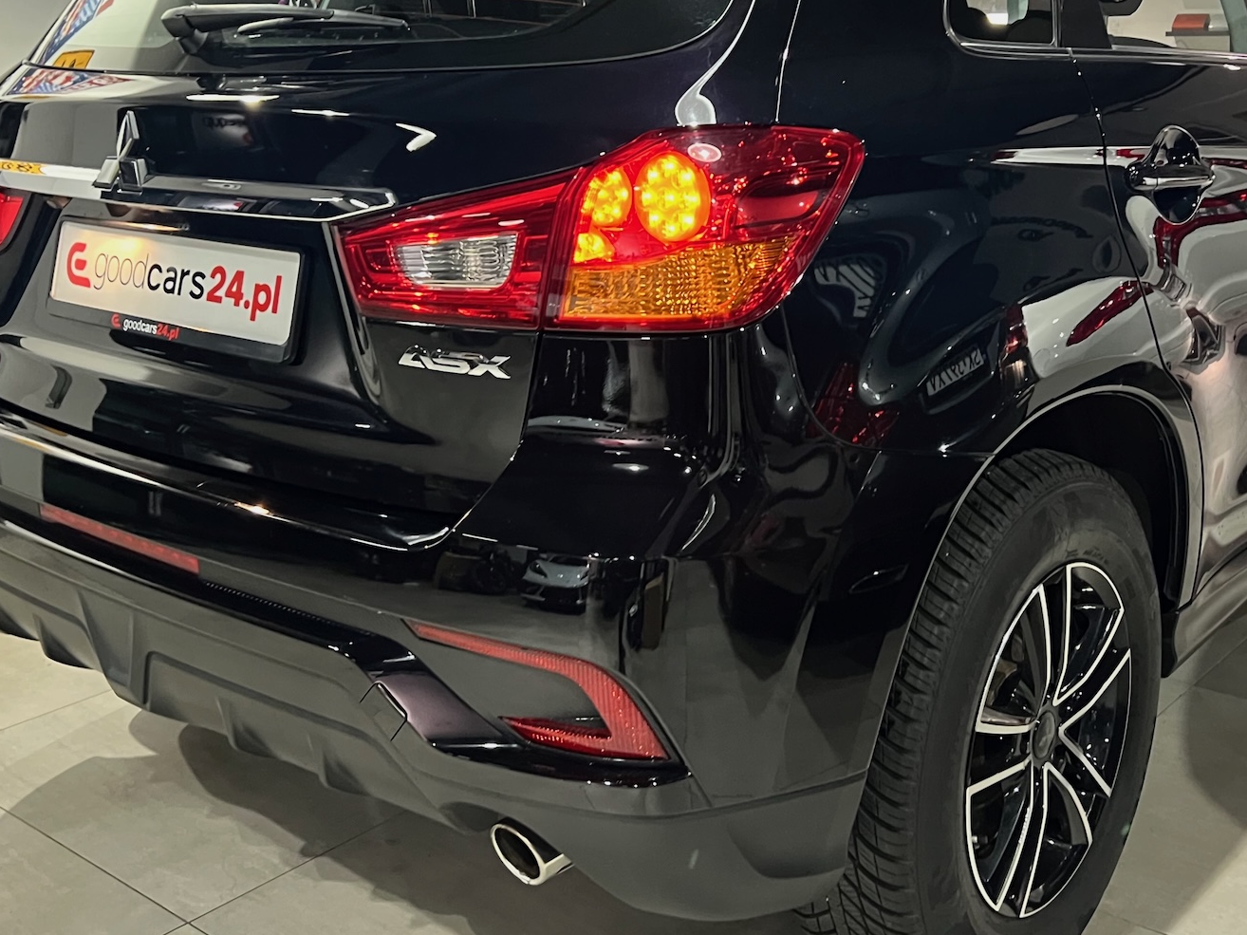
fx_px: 1369
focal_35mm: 38
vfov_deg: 37.5
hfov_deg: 48.8
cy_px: 363
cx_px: 723
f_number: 1.5
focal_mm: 5.7
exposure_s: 1/25
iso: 800
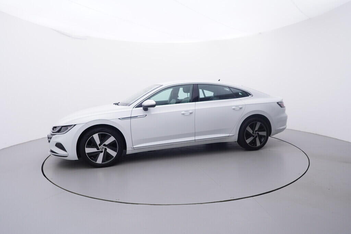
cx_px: 176
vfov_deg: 56.2
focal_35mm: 22
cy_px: 117
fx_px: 219
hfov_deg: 77.3
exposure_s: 1/80
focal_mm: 15
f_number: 5
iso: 200
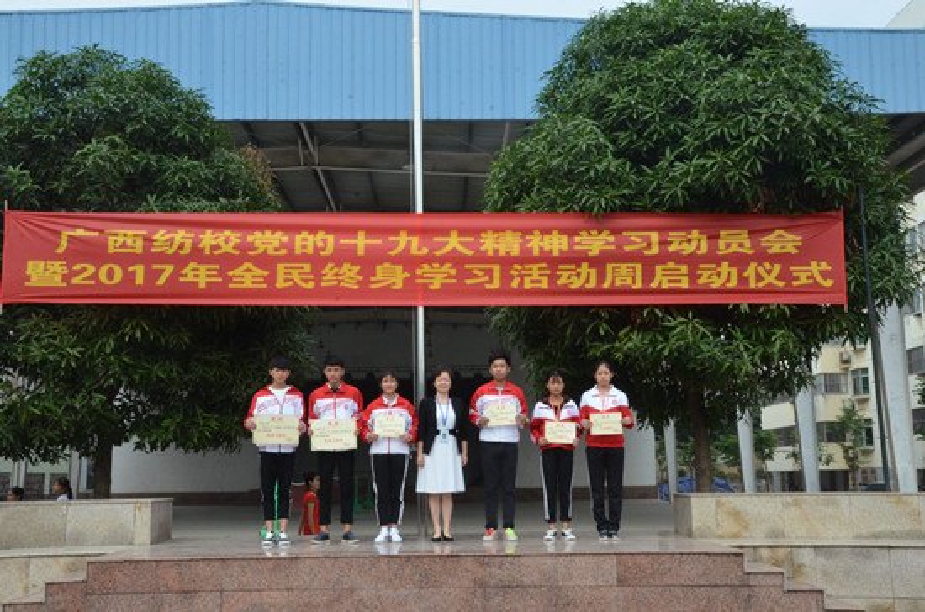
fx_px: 1077
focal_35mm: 42
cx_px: 462
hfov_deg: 46.5
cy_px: 306
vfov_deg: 31.7
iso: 1600
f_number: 22
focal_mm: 28
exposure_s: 1/80
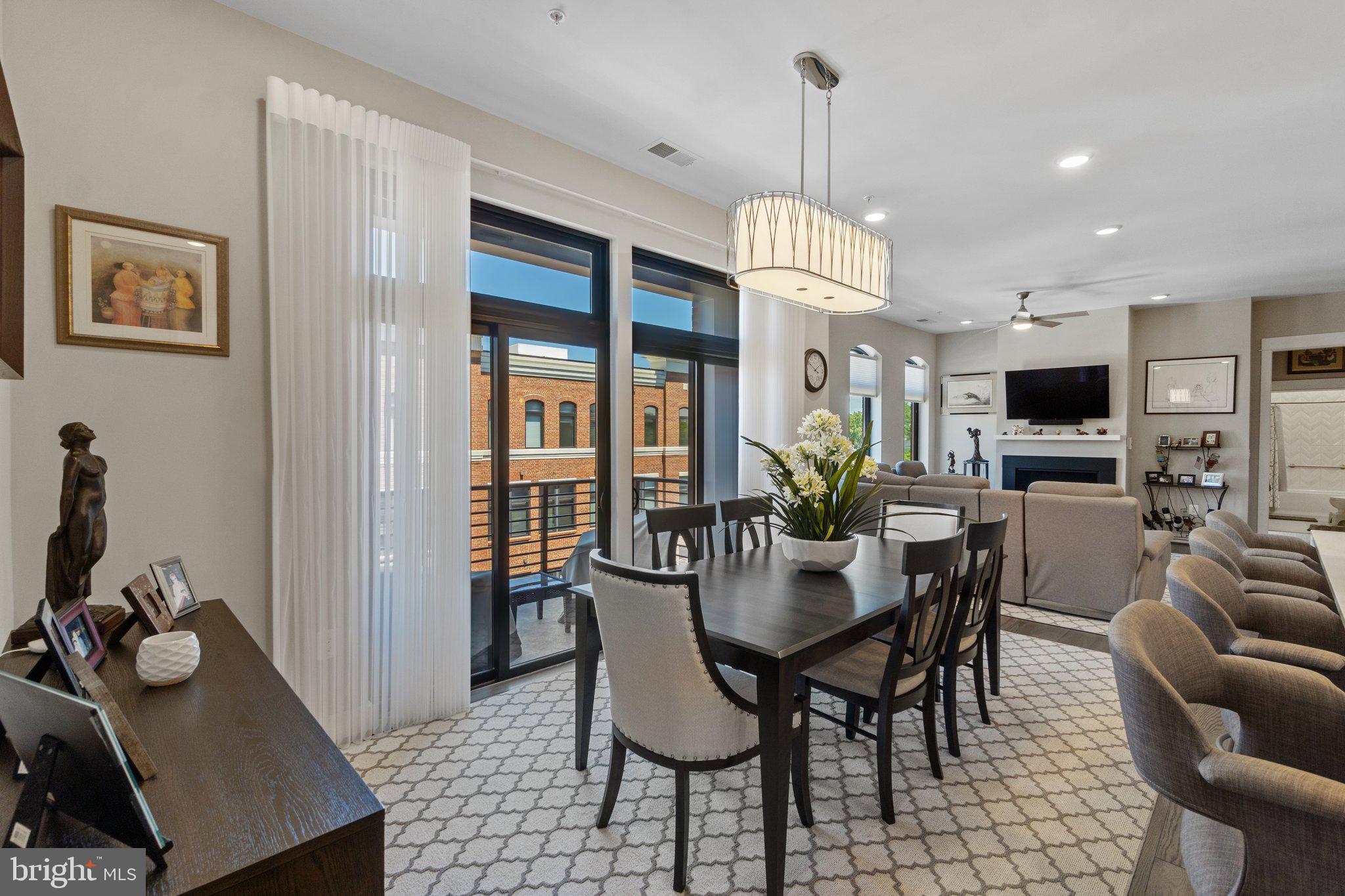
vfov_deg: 77.3
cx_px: 672
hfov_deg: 100.4
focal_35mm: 15
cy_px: 448
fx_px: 560
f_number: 8
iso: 200
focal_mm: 10
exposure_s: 1/10
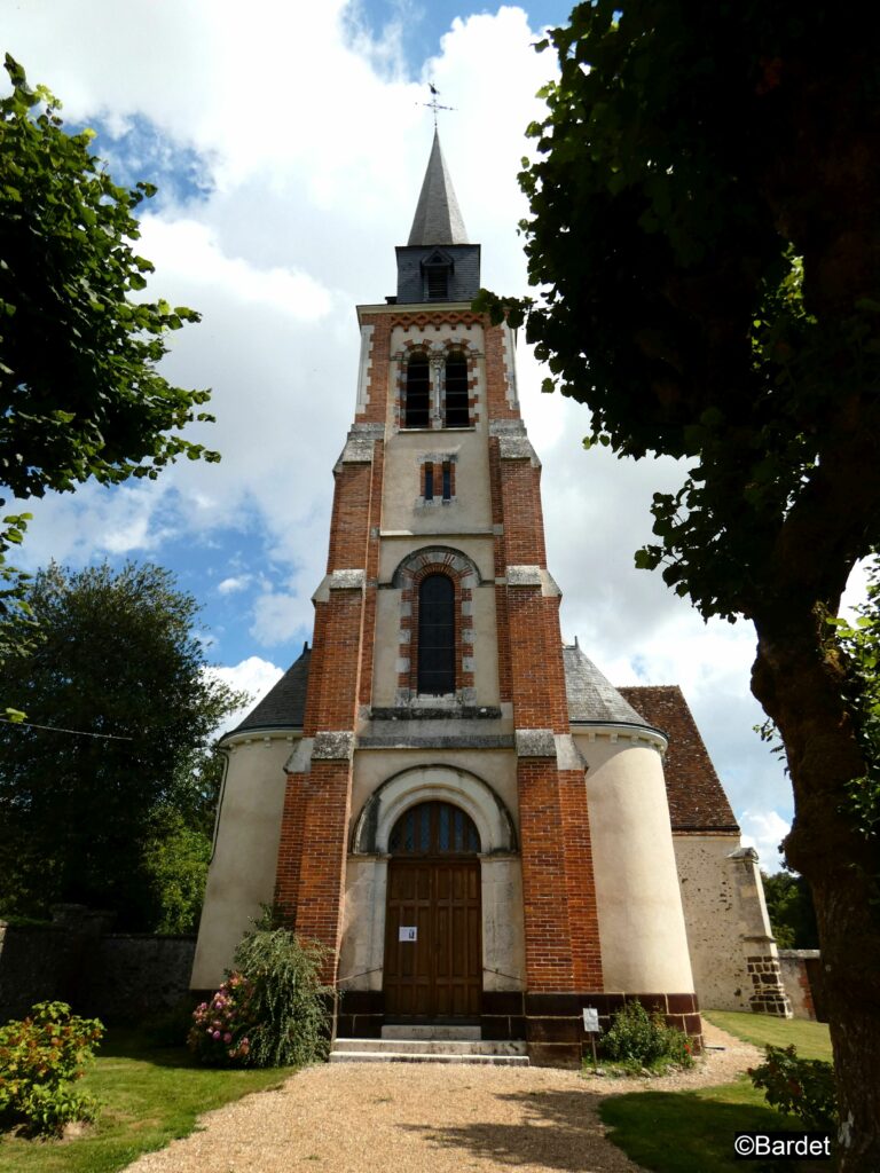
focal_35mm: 20
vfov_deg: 81.7
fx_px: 678
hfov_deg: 66.0
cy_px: 586
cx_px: 440
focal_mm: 3.6
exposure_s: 1/2000
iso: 80
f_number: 2.8
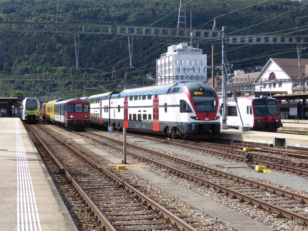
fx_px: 614
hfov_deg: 28.2
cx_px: 154
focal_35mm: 69
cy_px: 116
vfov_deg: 21.3
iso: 80
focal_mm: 11.7
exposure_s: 1/250
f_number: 4.4
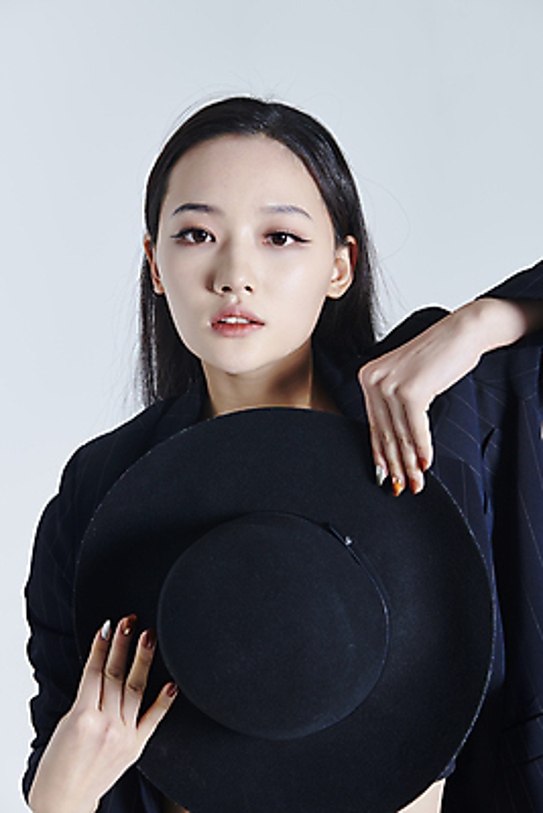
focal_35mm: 70
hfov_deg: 19.5
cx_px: 272
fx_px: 1582
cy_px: 406
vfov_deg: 28.8
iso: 125
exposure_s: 1/125
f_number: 11
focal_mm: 70
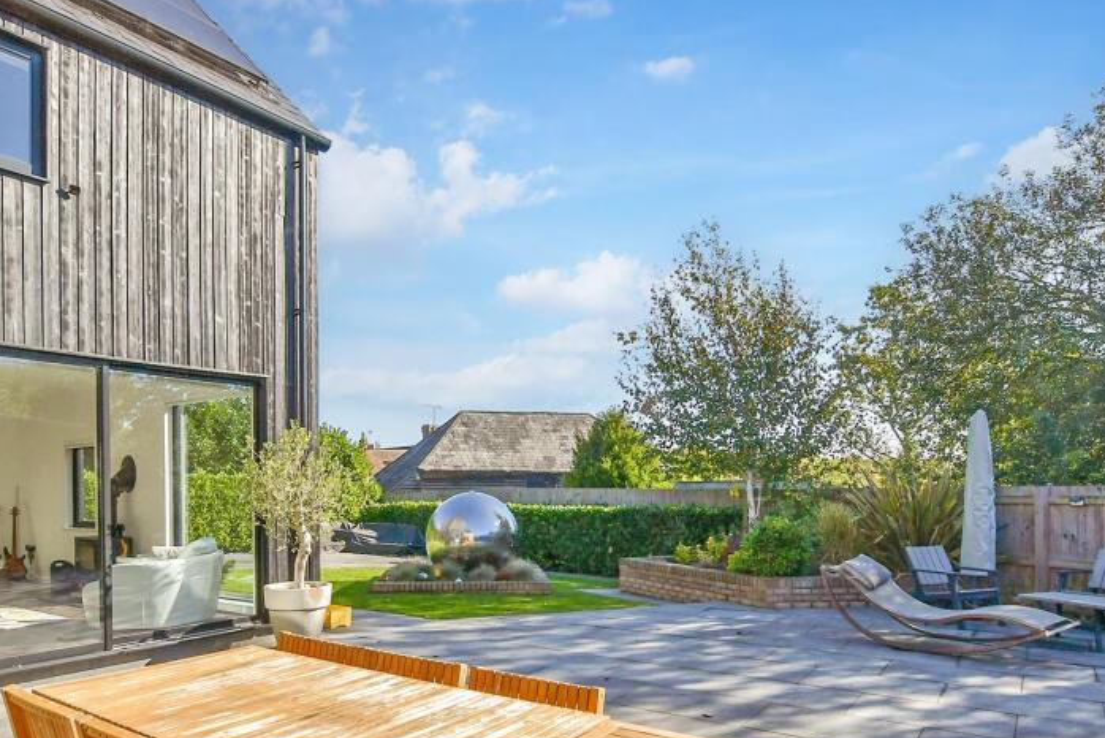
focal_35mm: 22
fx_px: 676
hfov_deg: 78.4
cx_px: 507
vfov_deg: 56.2
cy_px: 487
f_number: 8
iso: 320
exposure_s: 1/1000
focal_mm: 10
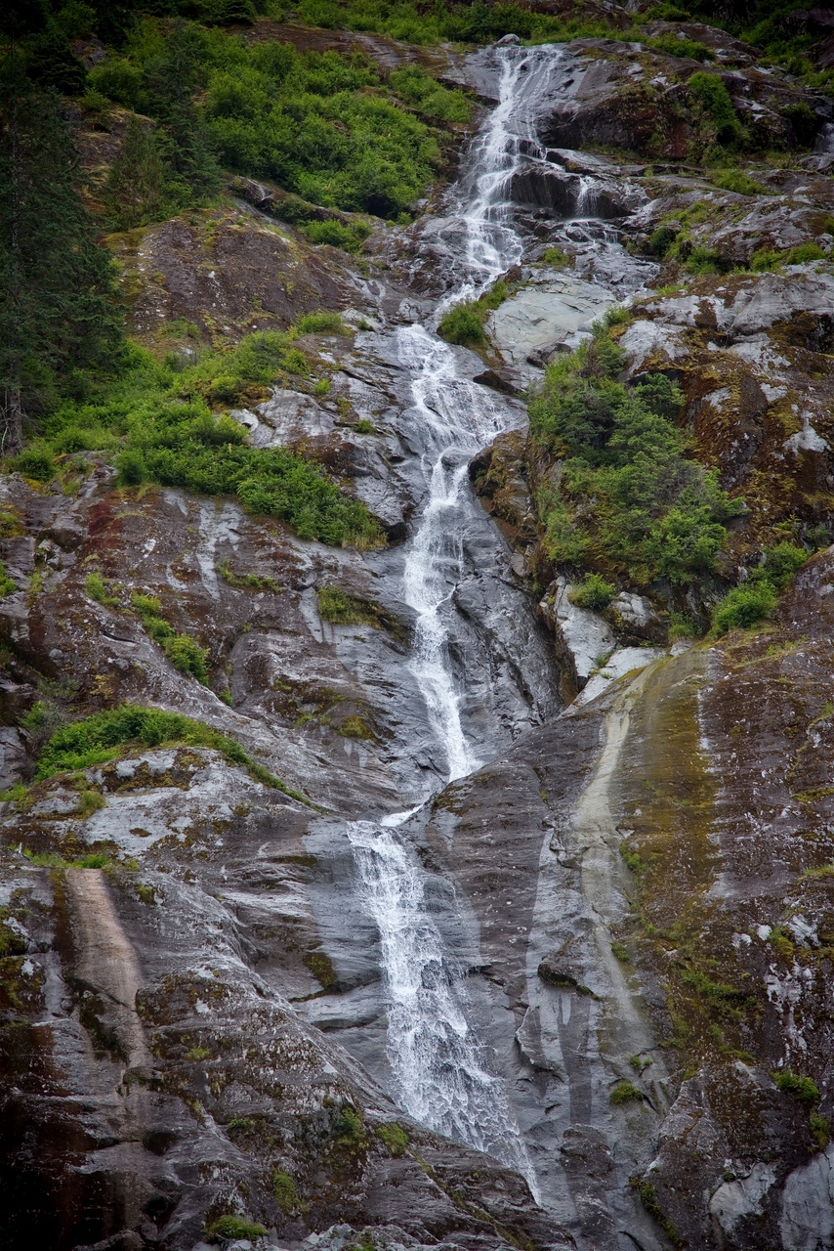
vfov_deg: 19.5
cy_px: 626
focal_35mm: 105
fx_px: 3646
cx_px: 417
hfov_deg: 13.0
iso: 125
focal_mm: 105
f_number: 4
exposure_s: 1/250
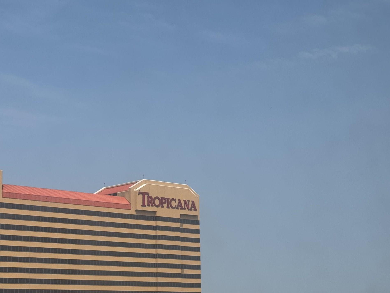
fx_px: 879
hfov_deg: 25.0
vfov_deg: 18.9
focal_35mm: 78
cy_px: 190
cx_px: 148
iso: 64
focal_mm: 6.76
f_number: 1.78
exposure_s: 1/7092
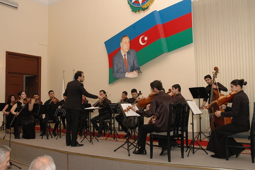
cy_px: 85
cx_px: 128
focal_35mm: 33
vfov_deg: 39.9
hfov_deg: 57.2
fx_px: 234
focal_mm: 22
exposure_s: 1/80
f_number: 5.6
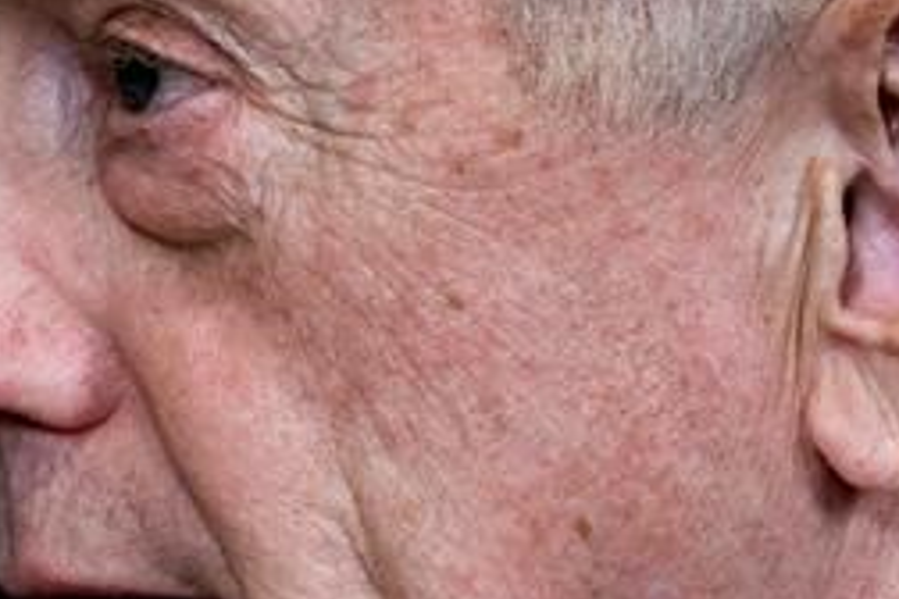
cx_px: 838
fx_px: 25719
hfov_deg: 2.0
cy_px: 472
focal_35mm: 1030
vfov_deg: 1.3
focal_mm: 400
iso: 4000
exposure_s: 1/500
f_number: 5.6
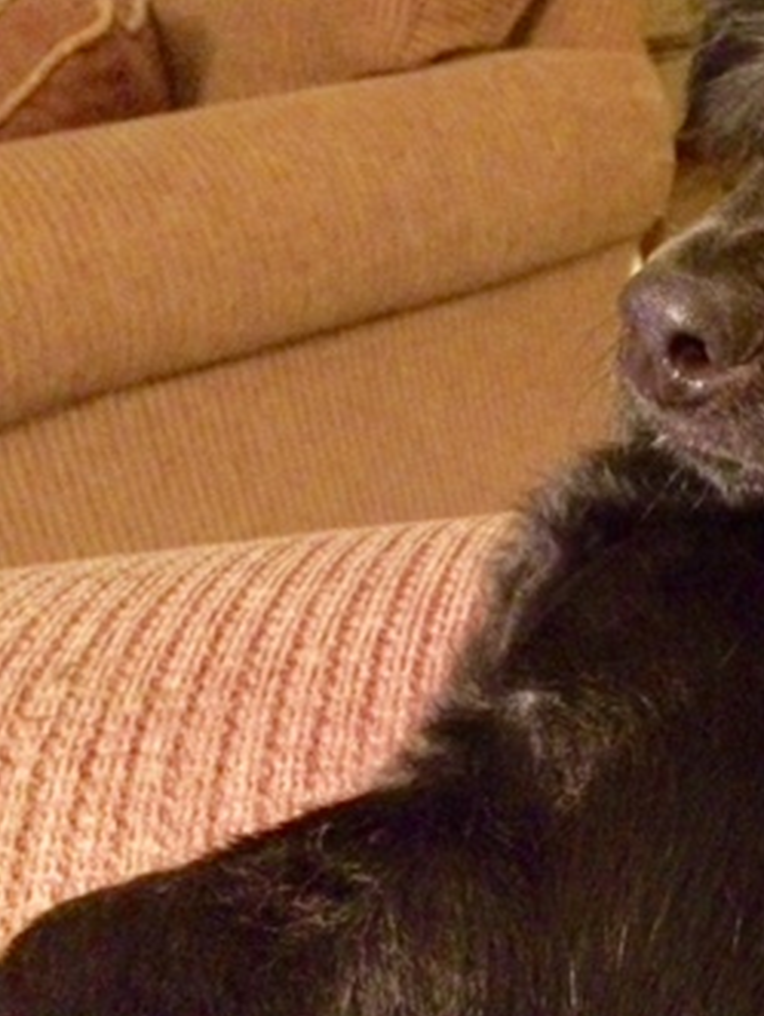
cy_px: 522
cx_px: 727
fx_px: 1645
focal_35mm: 56
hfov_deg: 25.1
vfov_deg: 34.3
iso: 1000
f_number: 2.2
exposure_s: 1/15
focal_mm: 4.15
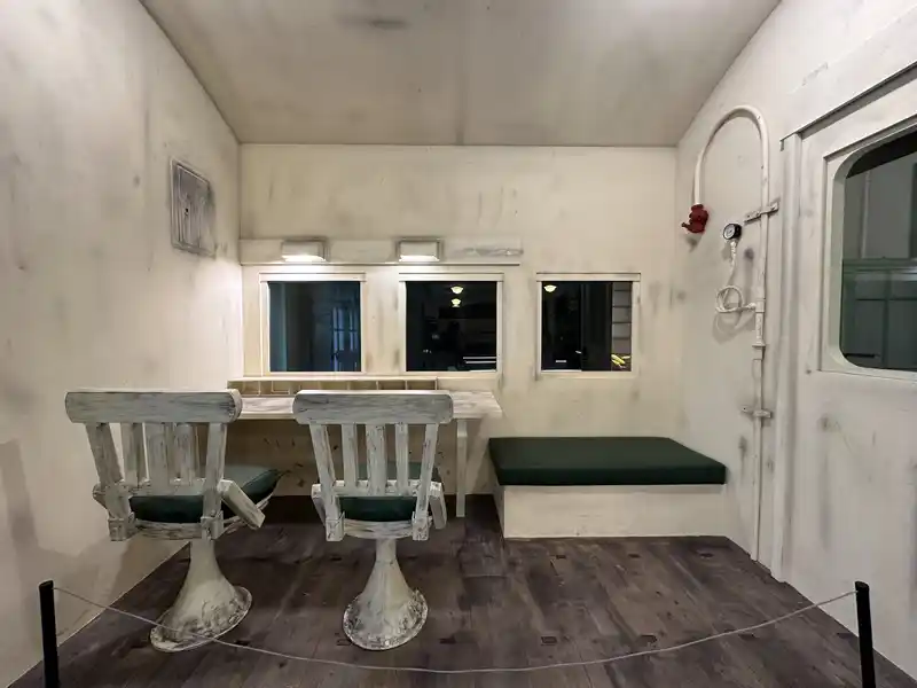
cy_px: 344
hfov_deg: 102.1
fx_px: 371
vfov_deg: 85.7
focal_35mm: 14
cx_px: 458
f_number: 2.2
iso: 200
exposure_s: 1/60
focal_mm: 2.22
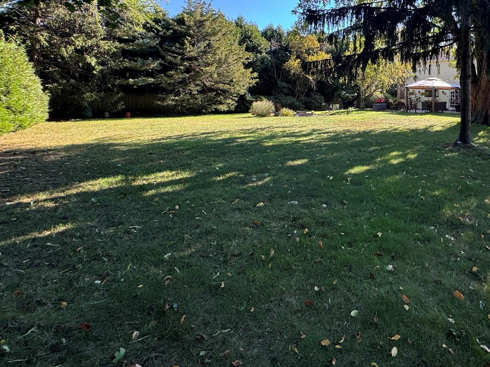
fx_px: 340
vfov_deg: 54.4
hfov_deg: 65.9
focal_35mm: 24
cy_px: 95
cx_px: 383
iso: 40
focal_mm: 2.22
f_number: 2.2
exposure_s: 1/147
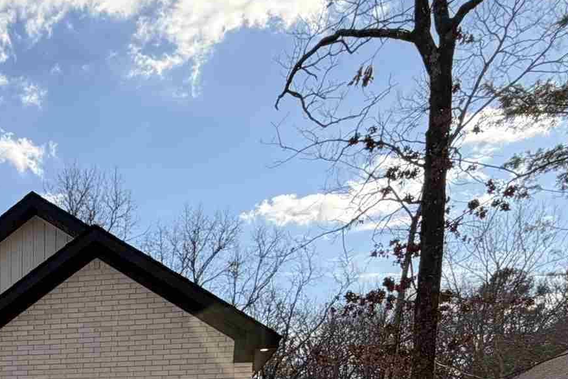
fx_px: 805
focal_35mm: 51
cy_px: 583
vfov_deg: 21.7
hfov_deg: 33.5
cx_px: -66
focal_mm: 2.22
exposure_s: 1/770
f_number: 2.2
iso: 32
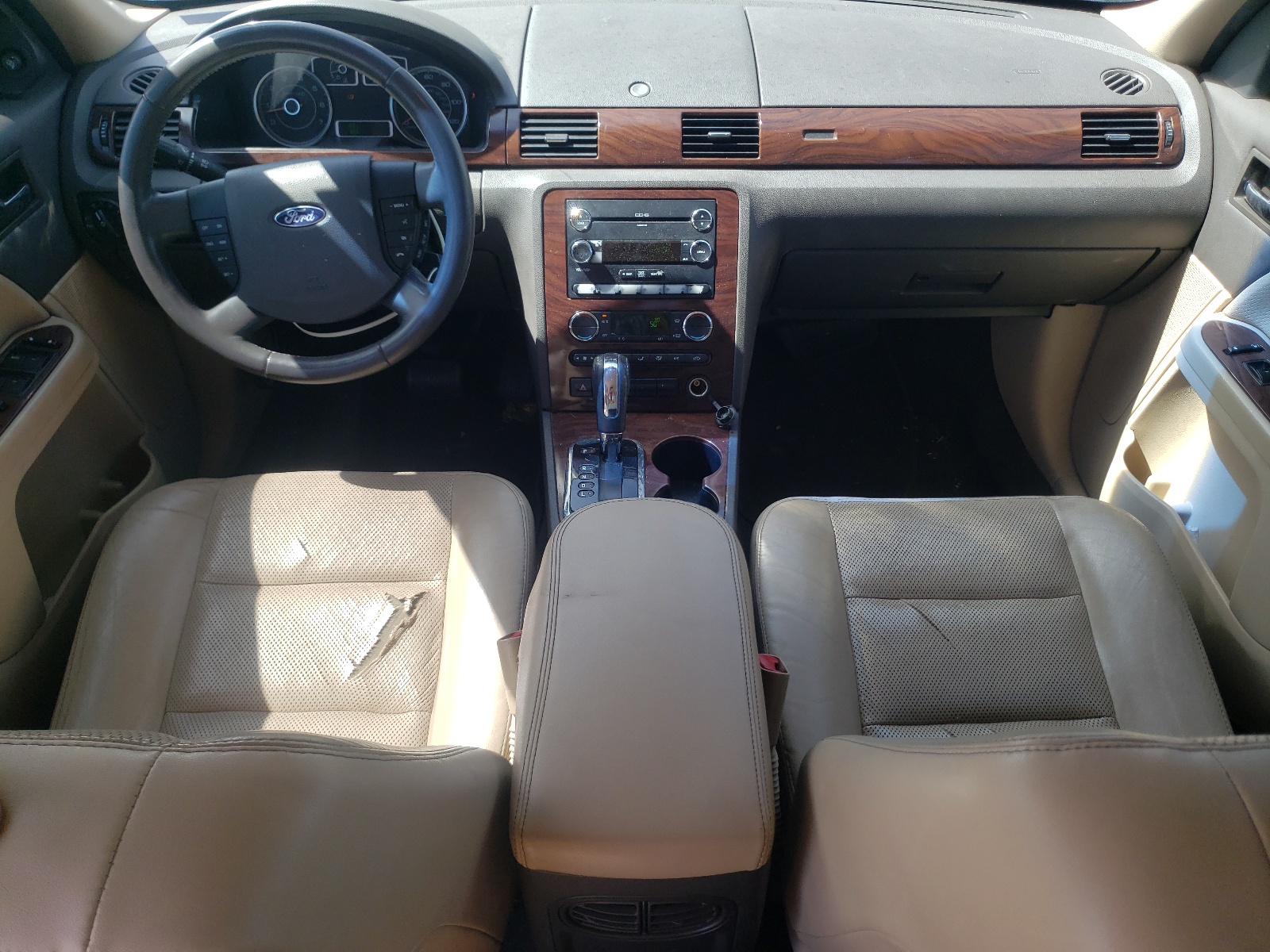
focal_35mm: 26
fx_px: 954
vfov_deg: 53.1
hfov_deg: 67.3
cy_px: 476
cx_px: 635
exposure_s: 1/400
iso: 50
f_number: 1.5
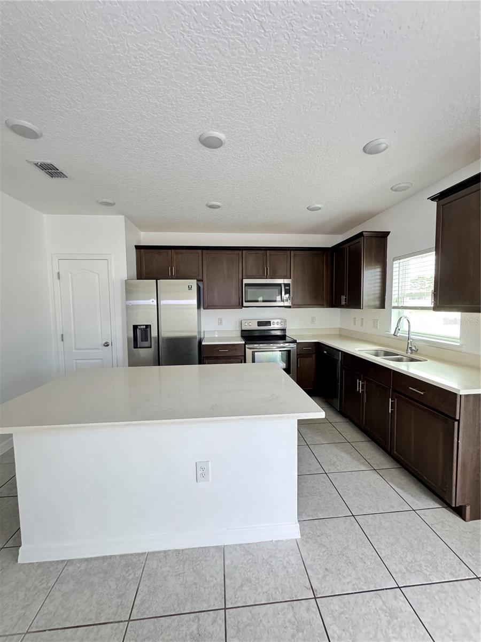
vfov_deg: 102.1
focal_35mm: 14
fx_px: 259
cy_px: 321
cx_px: 240
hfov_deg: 85.7
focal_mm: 2.22
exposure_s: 1/71
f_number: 2.2
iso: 320
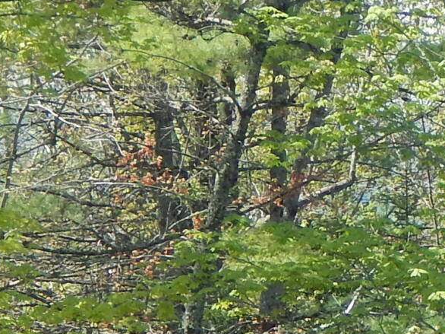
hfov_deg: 2.9
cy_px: 126
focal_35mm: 676
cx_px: 1072
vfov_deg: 2.2
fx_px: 8687
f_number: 4.8
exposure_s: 1/250
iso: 125
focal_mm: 23.4
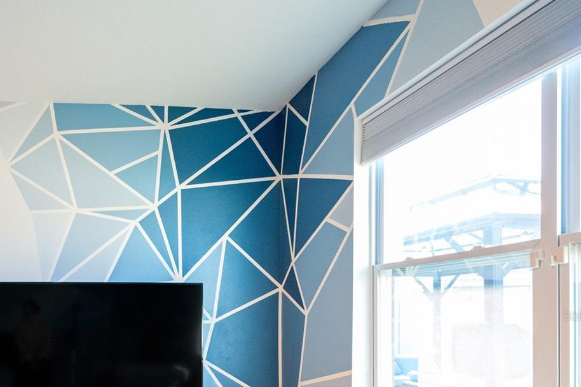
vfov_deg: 43.9
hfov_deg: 60.0
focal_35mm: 28
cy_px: 316
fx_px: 452
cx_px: 112
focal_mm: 16
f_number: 5.6
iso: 12800
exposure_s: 1/200
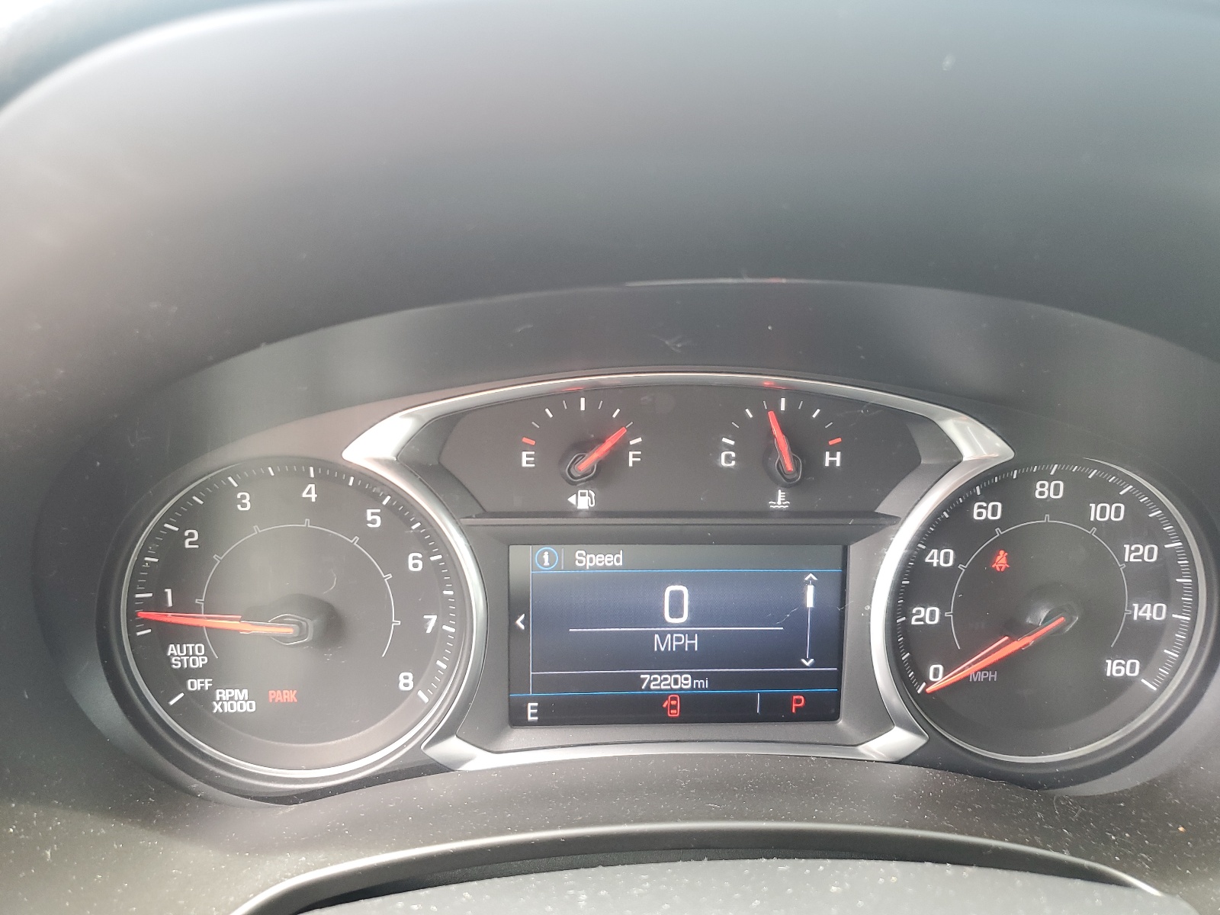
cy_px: 458
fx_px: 916
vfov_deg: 53.1
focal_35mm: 26
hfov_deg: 67.3
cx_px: 610
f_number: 1.5
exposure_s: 1/60.2
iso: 67
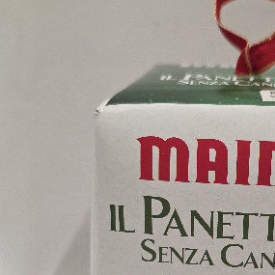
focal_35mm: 57
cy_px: 240
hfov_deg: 29.5
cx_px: 212
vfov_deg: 29.0
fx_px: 512
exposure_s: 1/101
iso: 400
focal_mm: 6.3
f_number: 1.7
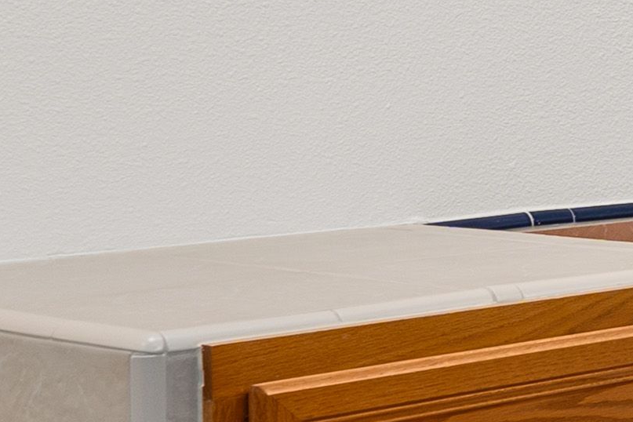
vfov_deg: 11.4
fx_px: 2092
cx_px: 1536
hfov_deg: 12.9
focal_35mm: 119
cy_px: 45
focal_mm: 16
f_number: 7.1
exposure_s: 1/2.5
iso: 320
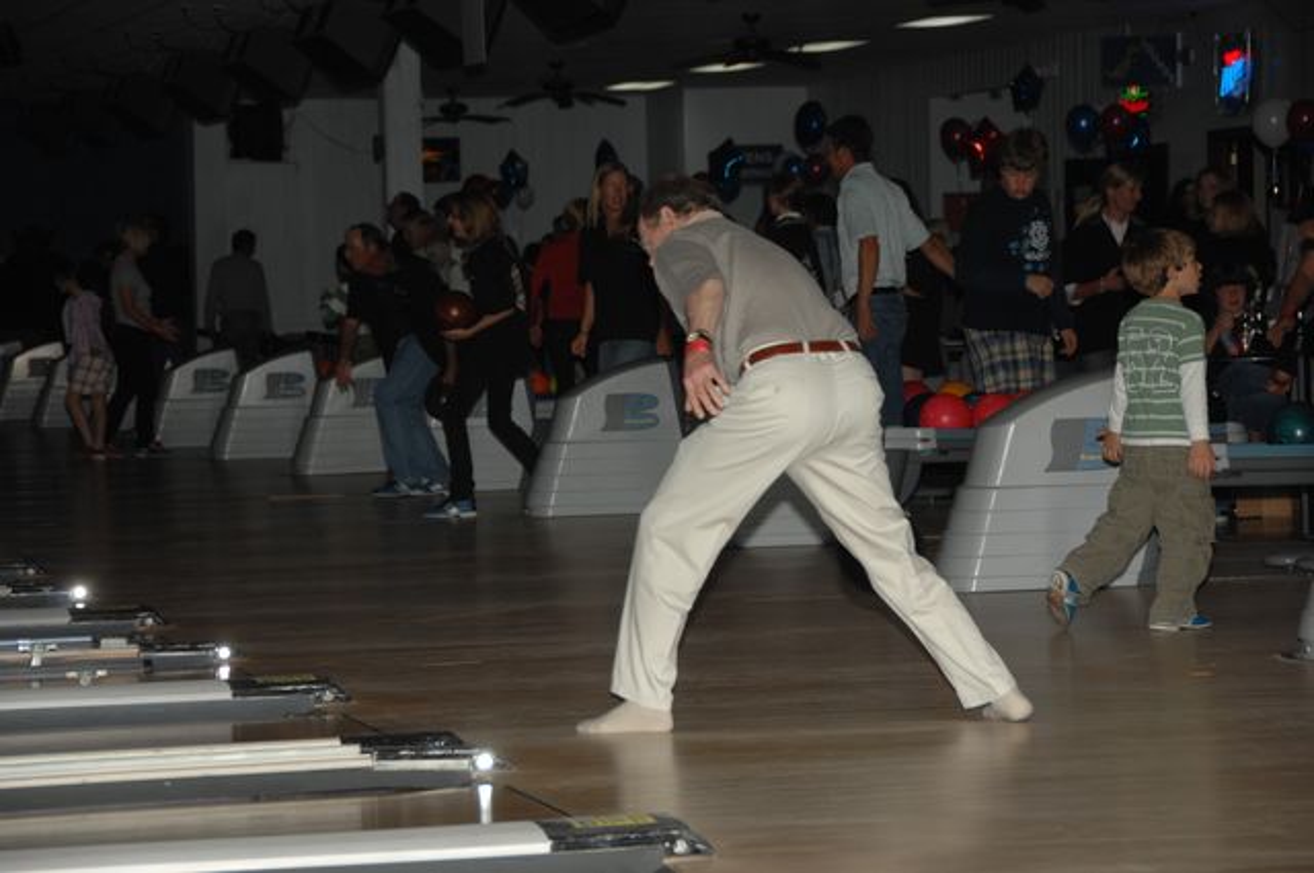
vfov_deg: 9.6
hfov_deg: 14.4
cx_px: 657
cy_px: 436
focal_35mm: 142
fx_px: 5195
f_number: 5.3
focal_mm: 95
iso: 200
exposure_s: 1/125
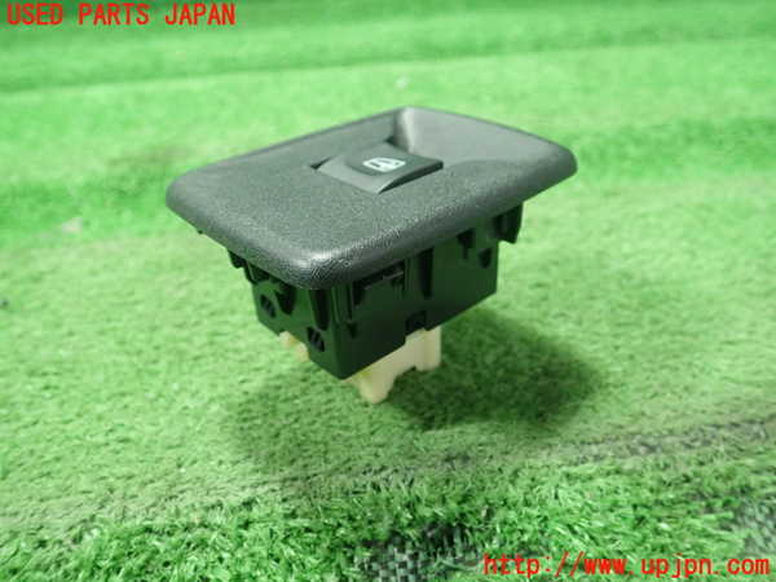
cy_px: 291
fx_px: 673
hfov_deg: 60.0
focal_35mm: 30
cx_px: 388
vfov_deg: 46.8
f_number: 2.3
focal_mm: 5.5
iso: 640
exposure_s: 1/125
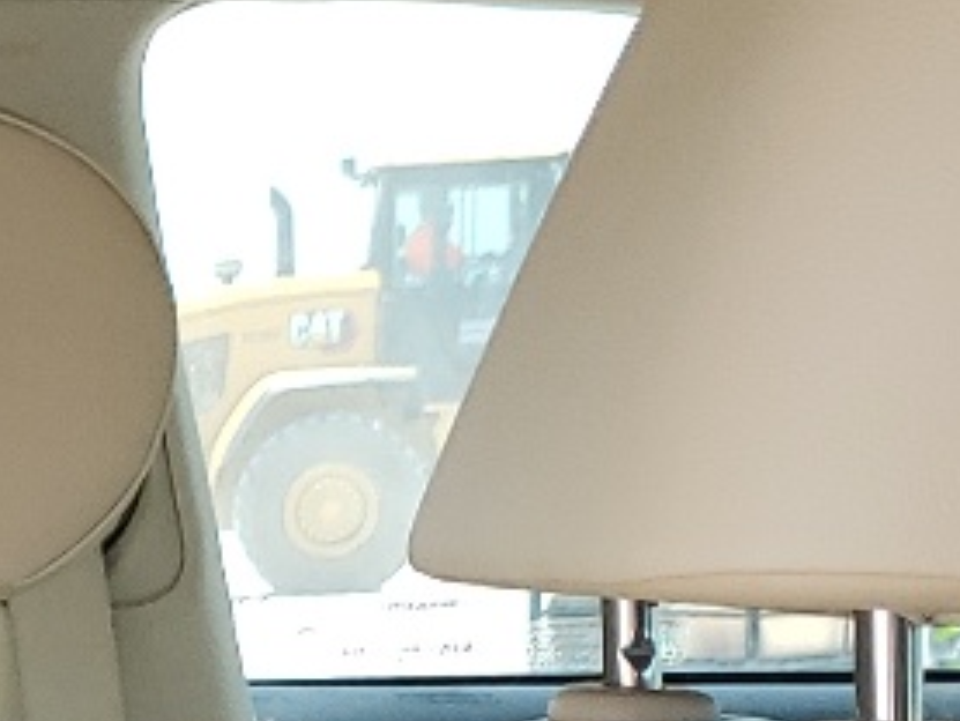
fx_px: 4162
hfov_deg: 12.0
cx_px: -839
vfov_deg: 9.0
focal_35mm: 150
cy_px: 1716
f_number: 1.5
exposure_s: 1/1000
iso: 50
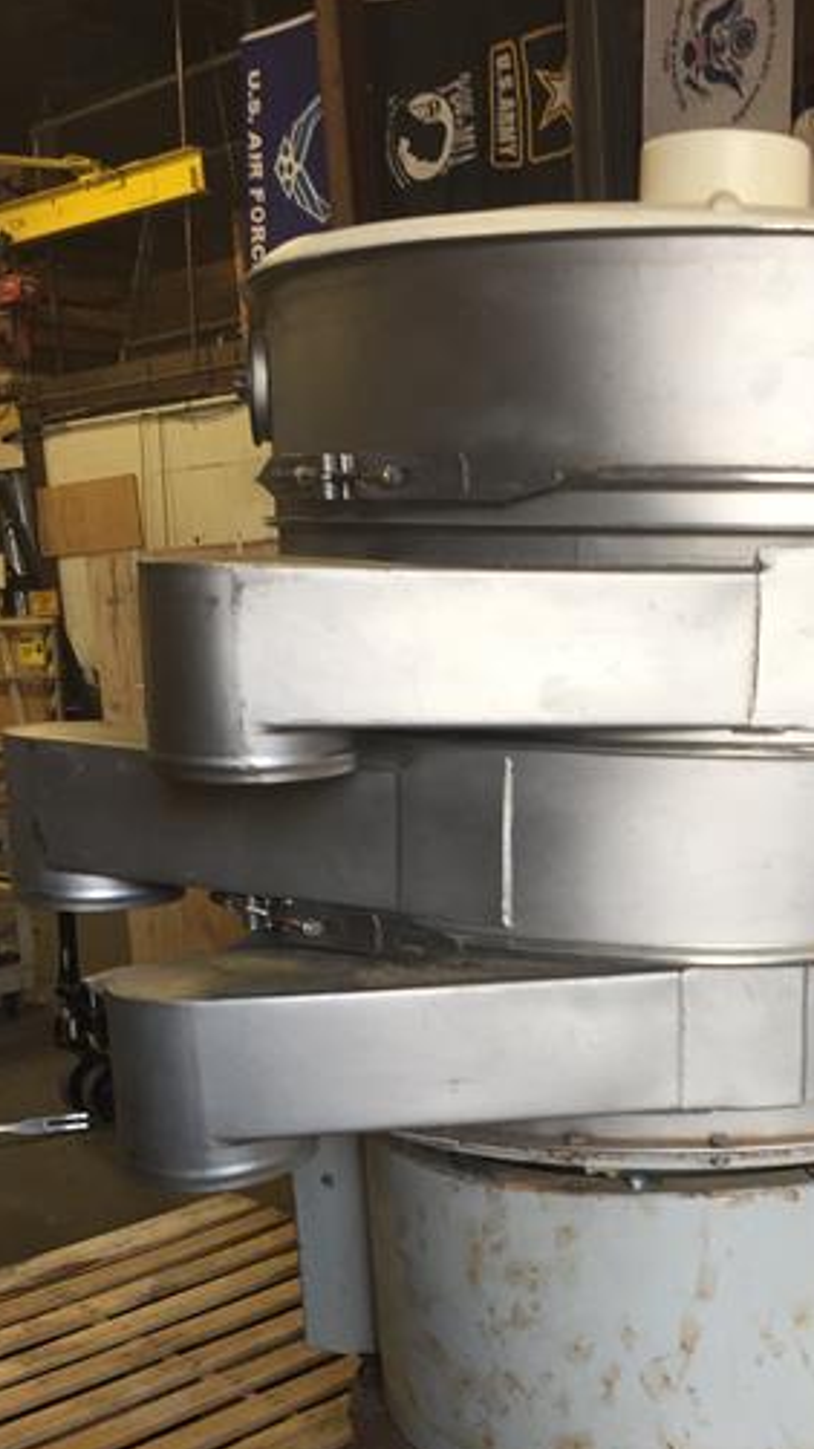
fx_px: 1613
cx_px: 649
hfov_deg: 27.8
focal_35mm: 42
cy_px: 954
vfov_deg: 47.7
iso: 40
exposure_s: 1/60
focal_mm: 4.15
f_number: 2.2
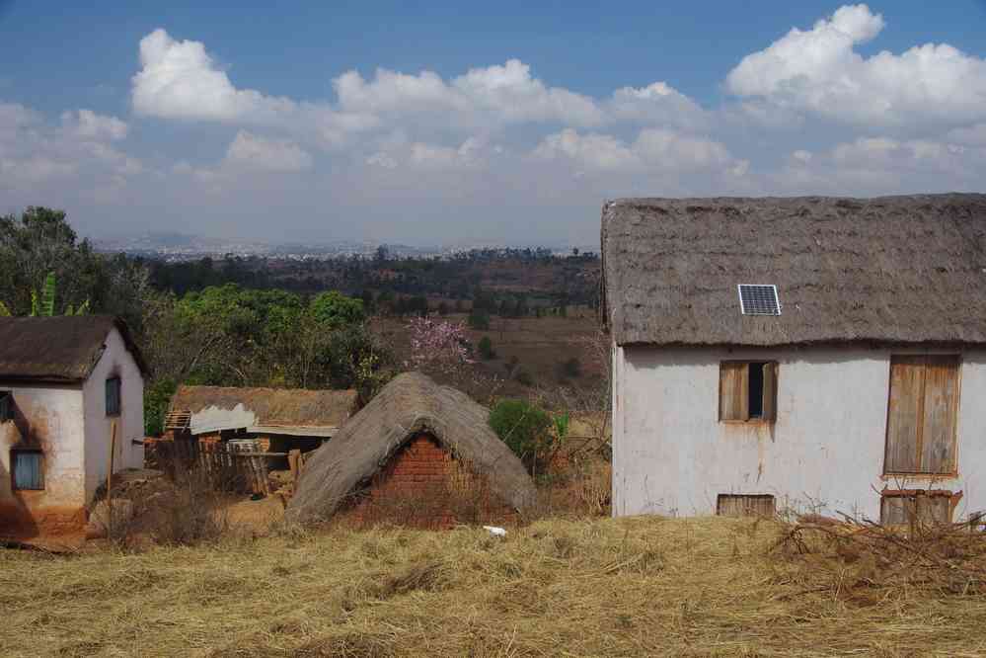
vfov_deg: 31.2
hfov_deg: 45.4
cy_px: 329
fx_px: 1178
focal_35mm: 43
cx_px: 493
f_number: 11
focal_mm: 29.4
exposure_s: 1/100
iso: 200
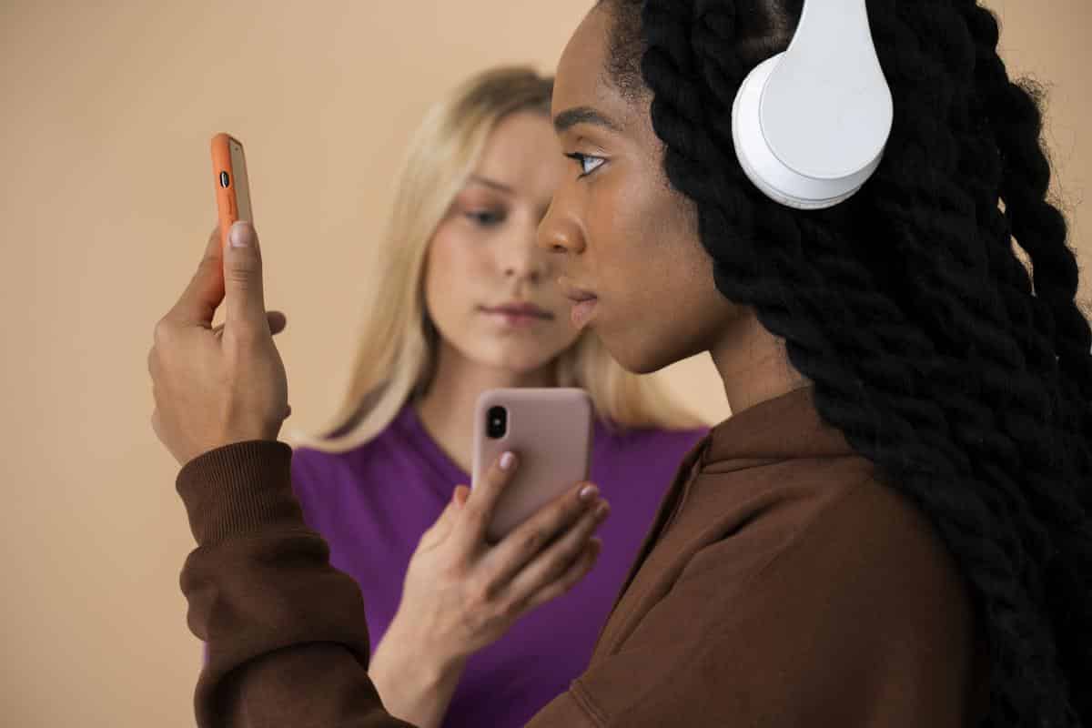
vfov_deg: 20.3
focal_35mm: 67
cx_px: 546
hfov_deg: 30.1
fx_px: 2032
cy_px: 364
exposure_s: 1/160
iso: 400
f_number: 4.5
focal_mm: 67
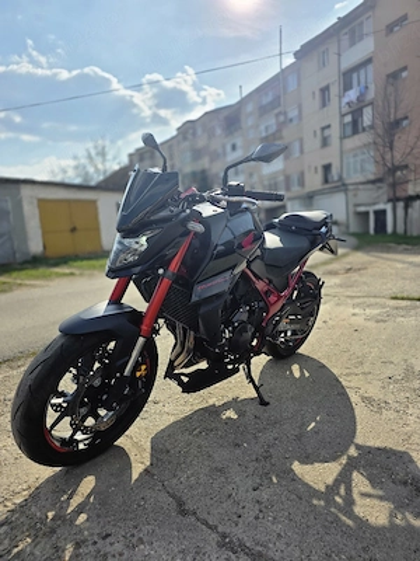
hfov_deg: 58.9
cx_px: 210
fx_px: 372
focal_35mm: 23
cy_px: 280
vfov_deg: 73.9
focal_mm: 6.25
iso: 40
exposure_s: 1/10000
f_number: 1.7
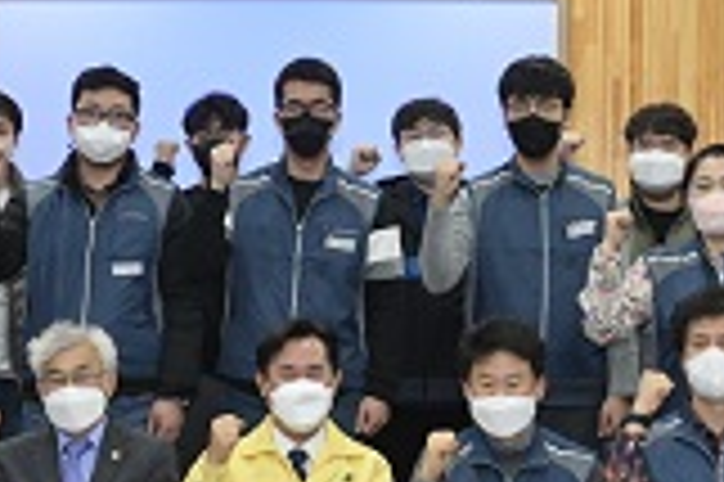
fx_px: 2170
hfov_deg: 18.9
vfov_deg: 12.6
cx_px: 292
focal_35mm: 108
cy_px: 169
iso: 1250
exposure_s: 1/200
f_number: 3.5
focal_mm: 29
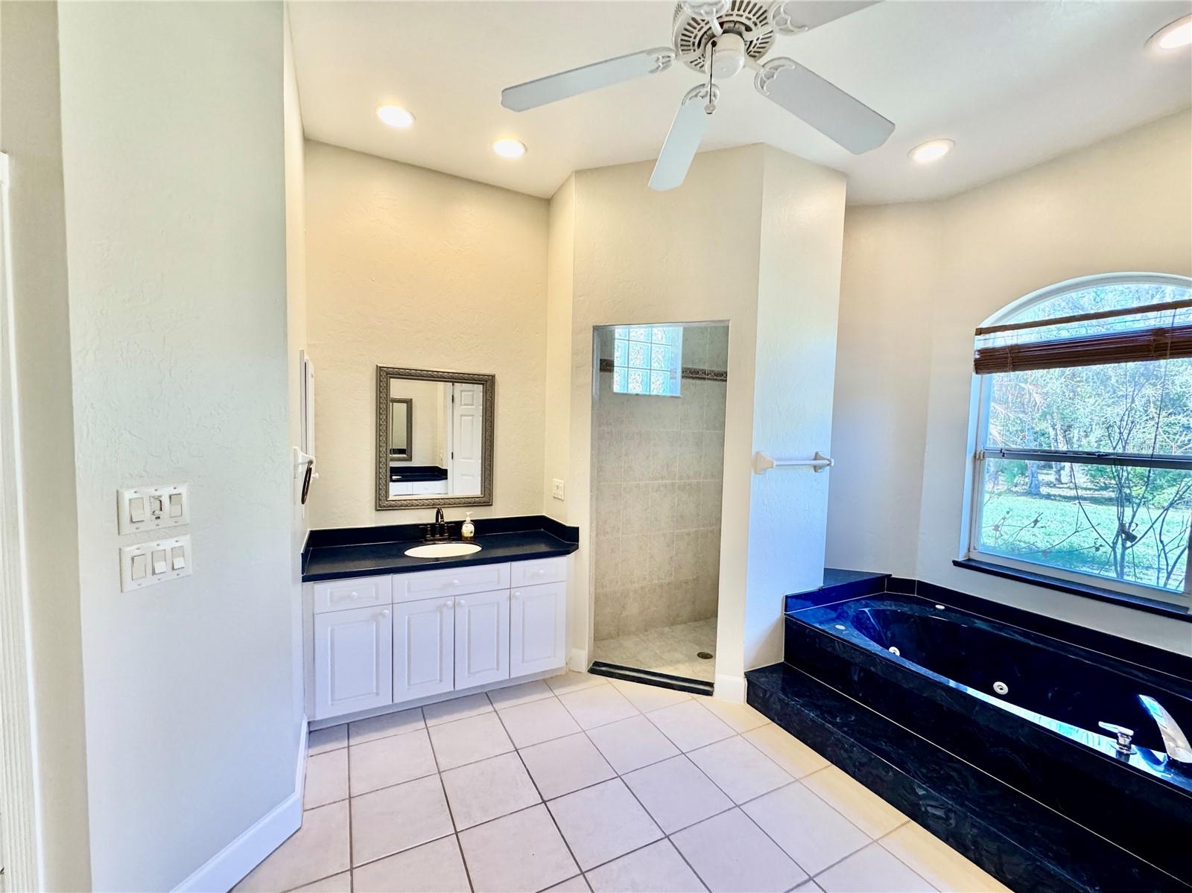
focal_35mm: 14
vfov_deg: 85.6
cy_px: 446
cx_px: 596
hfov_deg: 102.1
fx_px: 482
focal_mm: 2.22
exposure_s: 1/120
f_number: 2.2
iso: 250
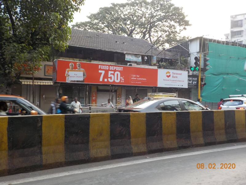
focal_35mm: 30
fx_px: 213
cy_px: 92
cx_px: 123
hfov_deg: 60.0
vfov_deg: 46.8
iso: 125
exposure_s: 1/50
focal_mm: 4.1
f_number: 3.3
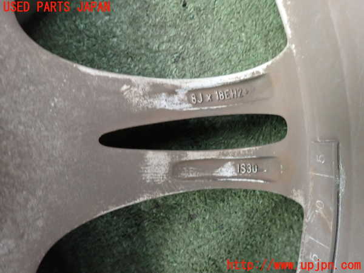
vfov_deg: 54.9
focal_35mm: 25
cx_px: 182
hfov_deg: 69.4
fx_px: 263
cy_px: 136
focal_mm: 4.5
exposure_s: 1/30
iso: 640
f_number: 2
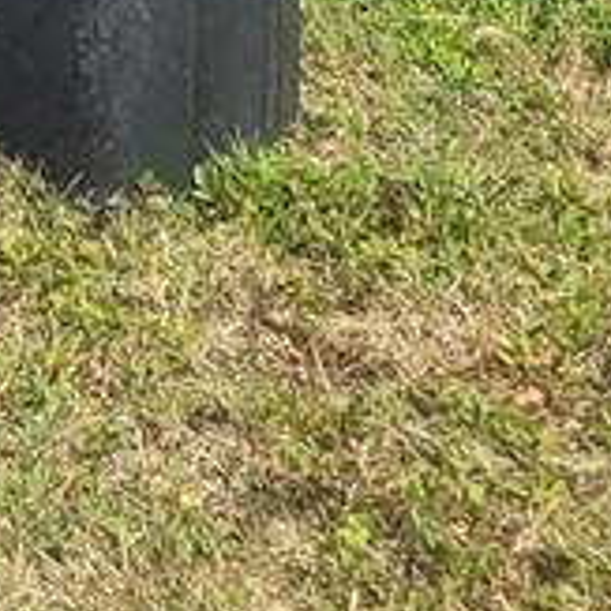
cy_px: -1346
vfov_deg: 6.9
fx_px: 4493
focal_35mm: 225
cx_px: -2095
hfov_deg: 6.1
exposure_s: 1/1889
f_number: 1.8
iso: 40
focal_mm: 5.4
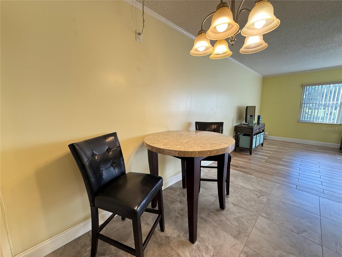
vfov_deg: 85.7
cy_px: 128
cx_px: 171
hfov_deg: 102.1
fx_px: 138
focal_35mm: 14
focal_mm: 2.22
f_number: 2.2
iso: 250
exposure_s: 1/60
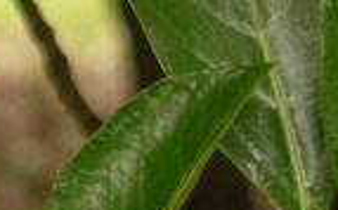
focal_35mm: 307
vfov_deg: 4.2
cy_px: -362
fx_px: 2825
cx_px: 534
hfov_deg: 6.7
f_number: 4.5
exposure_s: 1/80
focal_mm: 28
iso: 400
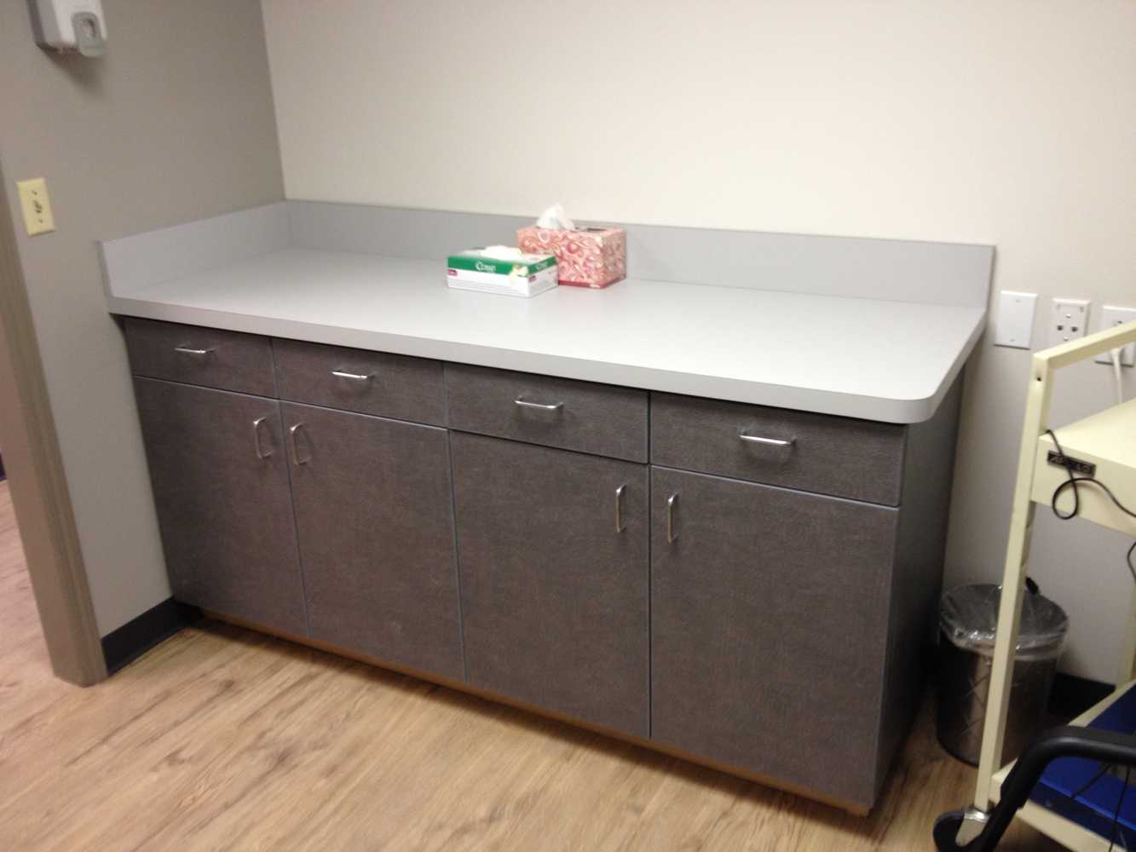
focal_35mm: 35
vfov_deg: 40.7
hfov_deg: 52.6
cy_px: 426
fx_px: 1149
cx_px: 568
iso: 100
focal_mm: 4.28
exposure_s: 1/20
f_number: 2.4
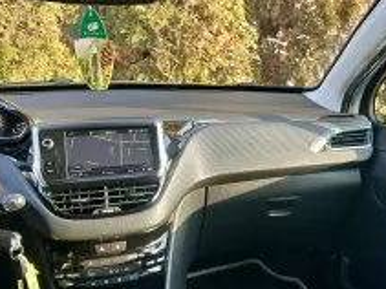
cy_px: 157
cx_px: 295
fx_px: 457
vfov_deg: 35.1
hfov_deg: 44.1
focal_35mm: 41
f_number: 1.78
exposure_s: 1/121
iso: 64
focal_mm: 6.86
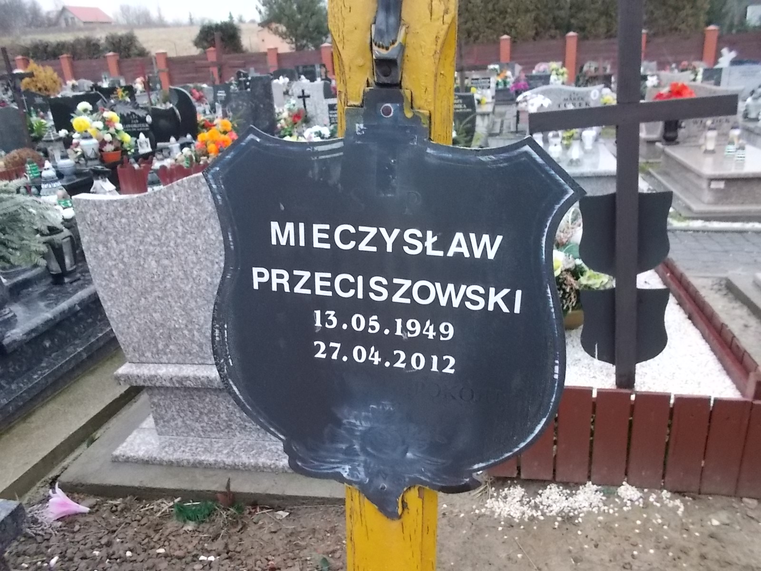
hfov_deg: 67.3
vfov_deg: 53.1
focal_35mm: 26
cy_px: 286
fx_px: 572
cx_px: 380
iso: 400
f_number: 3.2
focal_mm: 4.6
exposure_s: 1/100
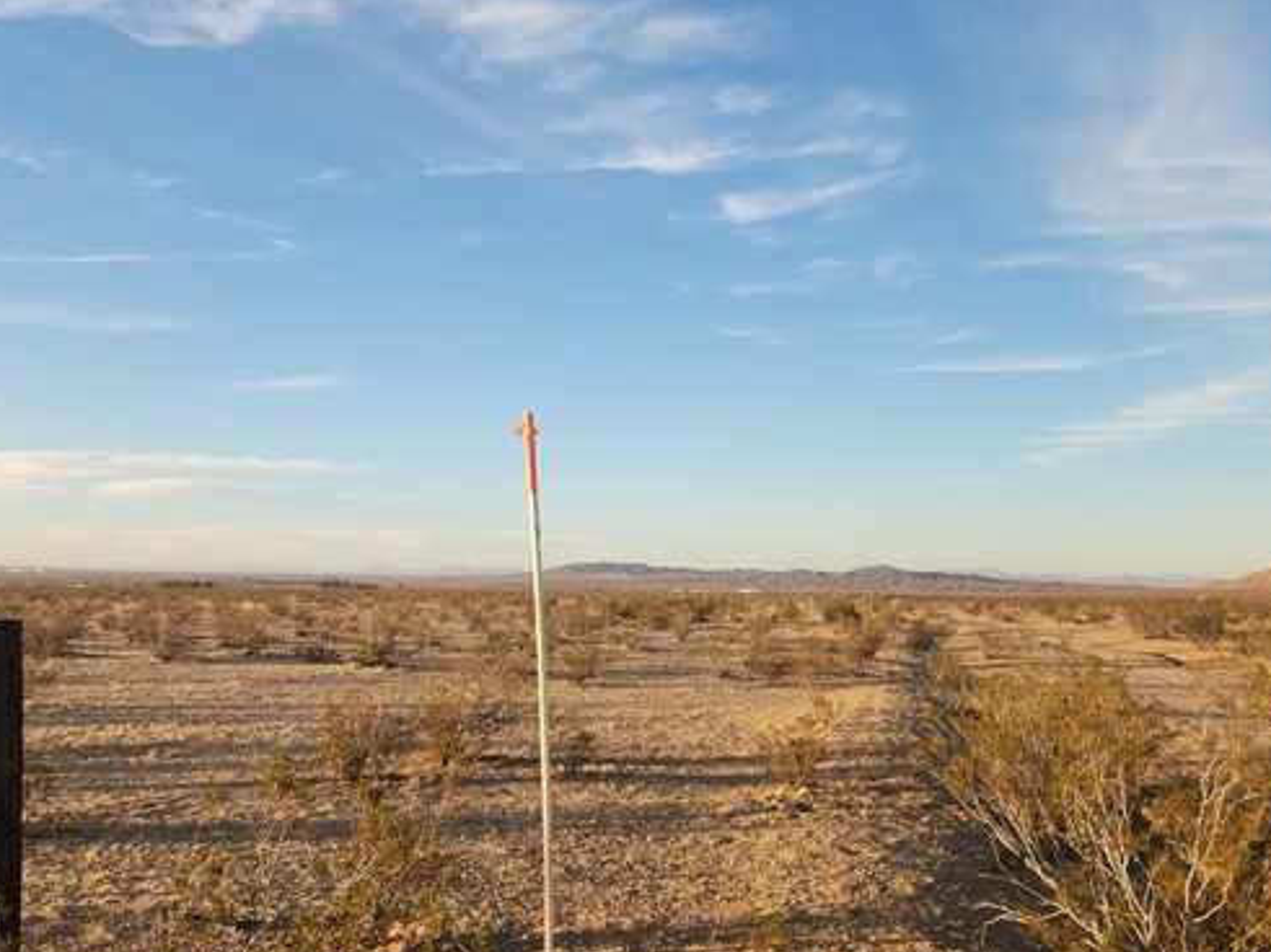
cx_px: 606
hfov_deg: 59.9
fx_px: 1101
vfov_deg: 46.5
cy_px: 572
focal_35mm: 30
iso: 20
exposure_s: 1/606
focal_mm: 5.4
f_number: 1.8
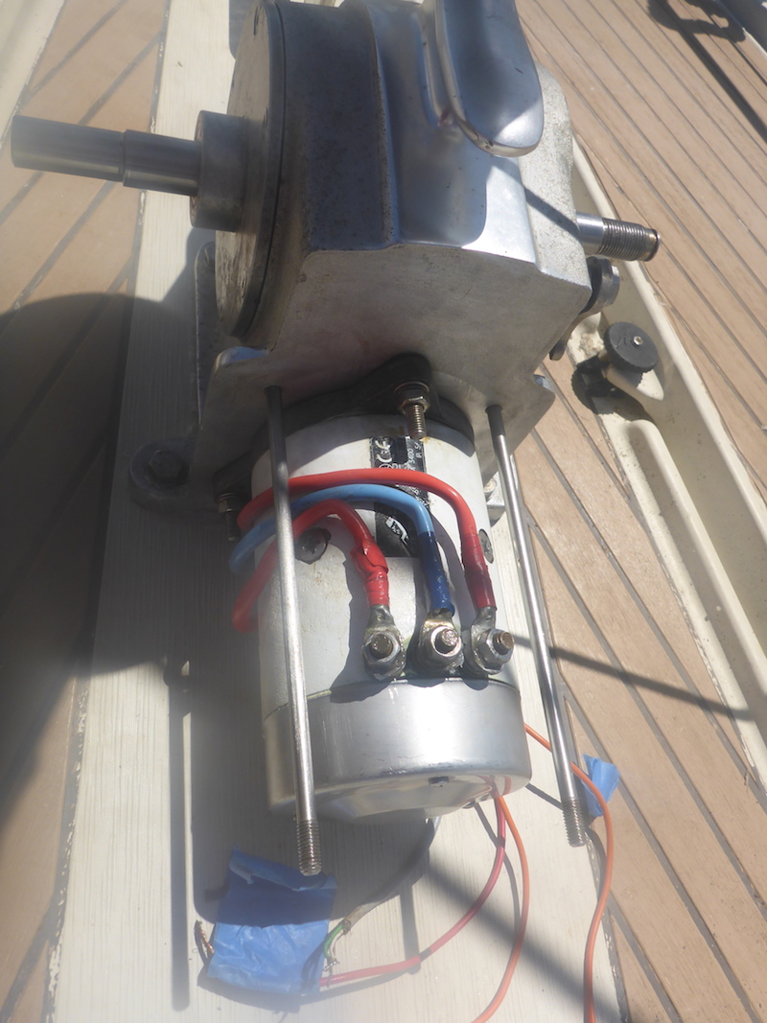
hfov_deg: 49.7
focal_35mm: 28
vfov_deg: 63.4
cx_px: 384
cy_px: 512
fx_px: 827
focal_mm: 4.9
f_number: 10
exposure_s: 1/250
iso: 100
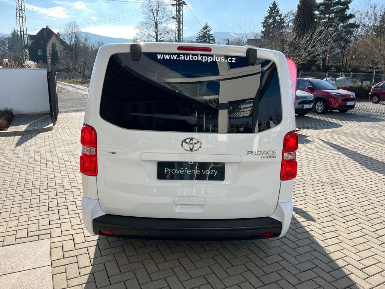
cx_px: 192
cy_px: 144
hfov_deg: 67.3
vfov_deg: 53.1
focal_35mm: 26
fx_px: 289
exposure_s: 1/1890
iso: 50
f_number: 1.6
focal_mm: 5.1
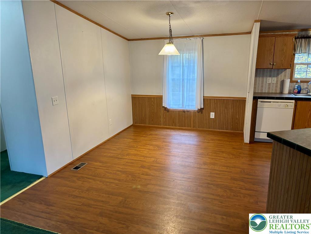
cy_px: 117
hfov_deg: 67.3
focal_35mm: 26
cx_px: 156
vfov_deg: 53.1
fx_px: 234
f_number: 1.6
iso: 400
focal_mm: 5.96
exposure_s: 1/60
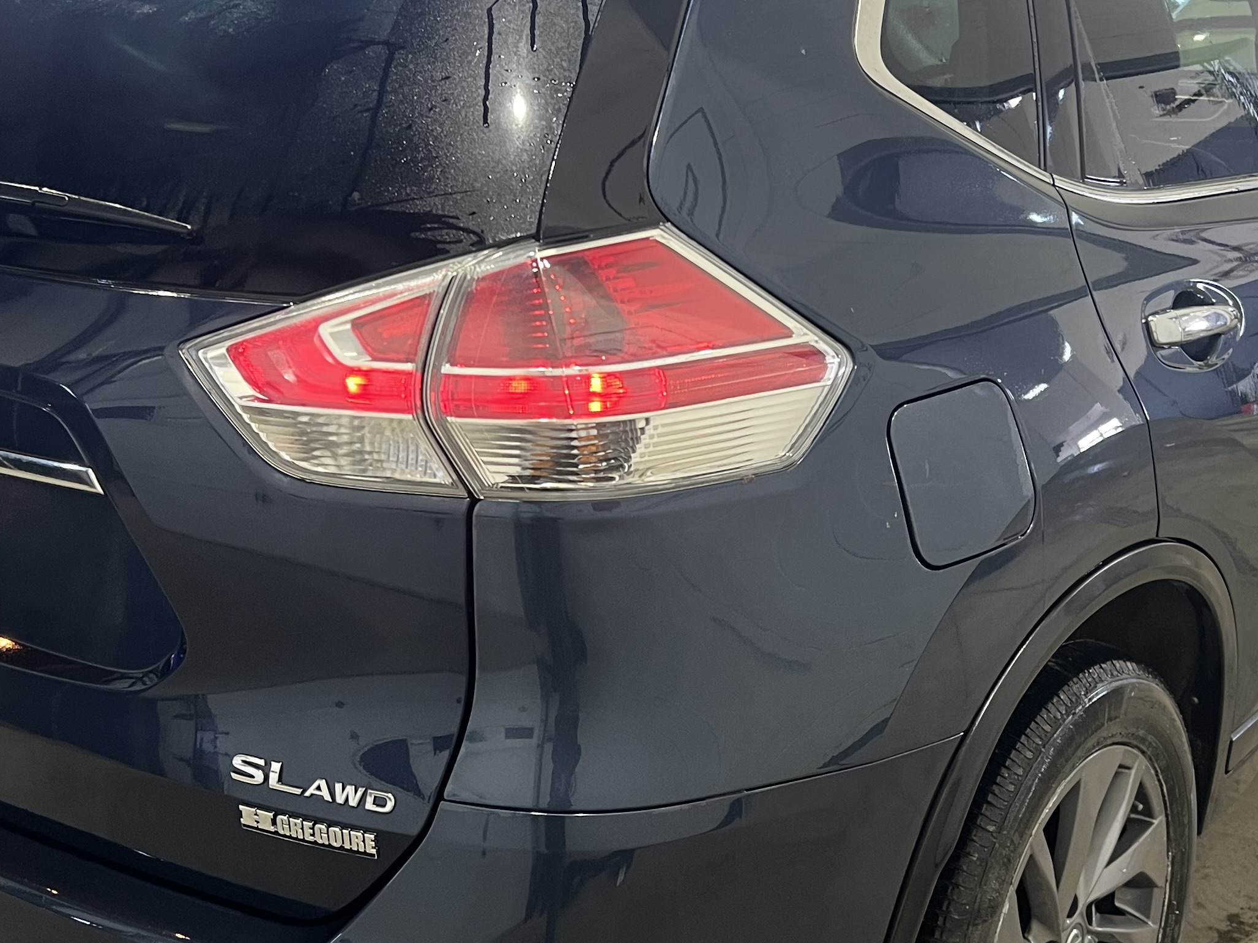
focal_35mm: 51
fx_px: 1853
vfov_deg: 28.5
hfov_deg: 37.5
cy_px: 514
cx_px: 666
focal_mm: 5.7
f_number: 1.5
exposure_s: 1/60
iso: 125
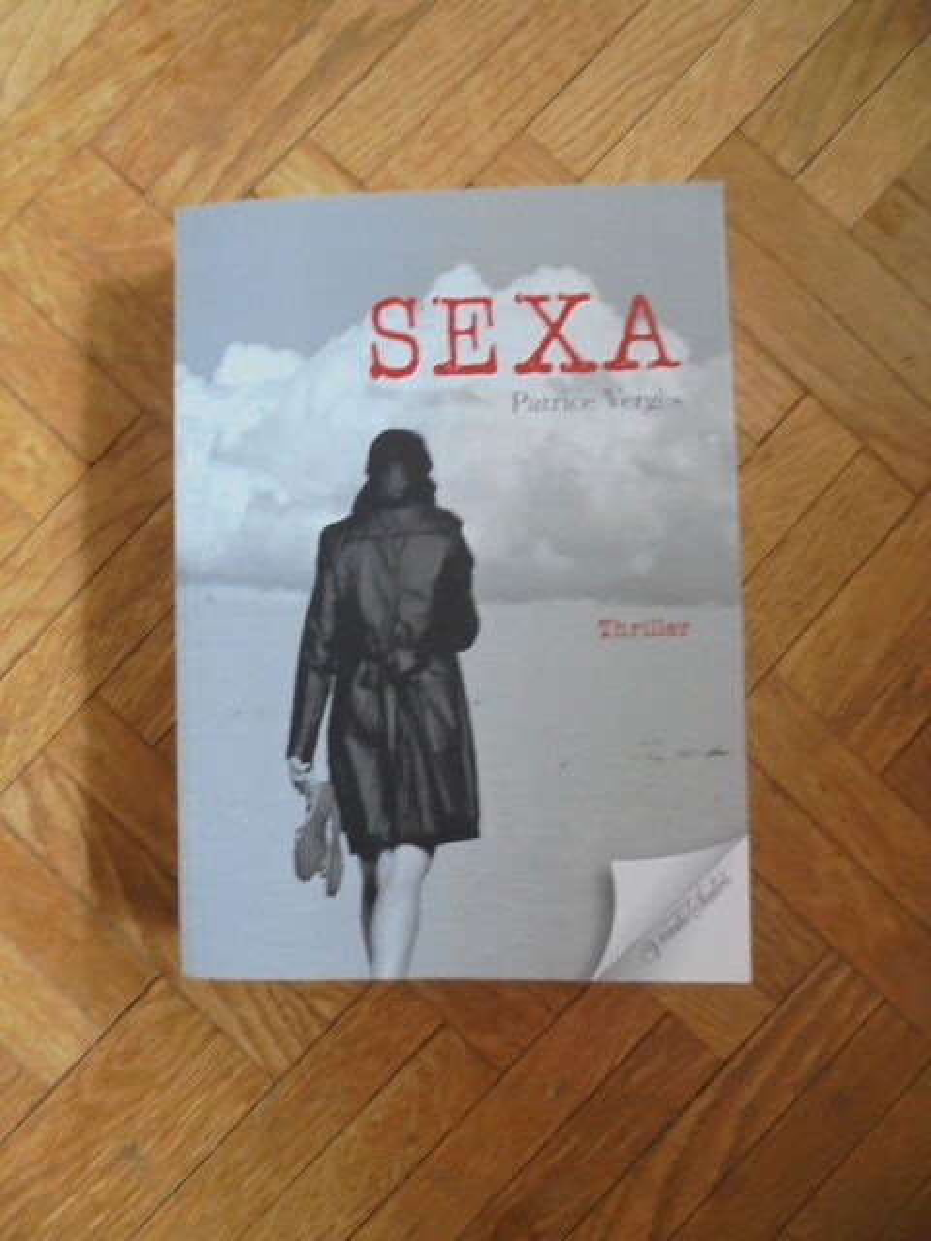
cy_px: 620
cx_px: 466
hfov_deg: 53.1
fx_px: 932
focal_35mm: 26
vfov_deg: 67.3
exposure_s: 1/20
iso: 400
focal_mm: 4.6
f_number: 3.5
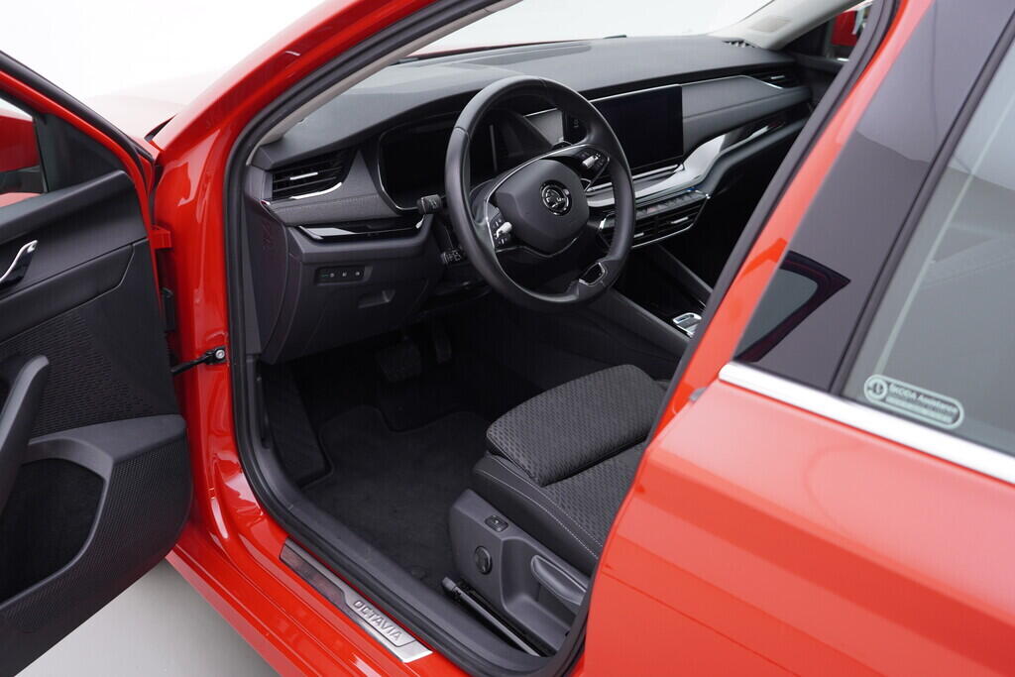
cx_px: 508
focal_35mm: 36
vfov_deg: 36.9
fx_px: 1015
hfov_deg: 53.1
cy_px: 338
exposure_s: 1/40
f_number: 3.2
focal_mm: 24
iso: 125
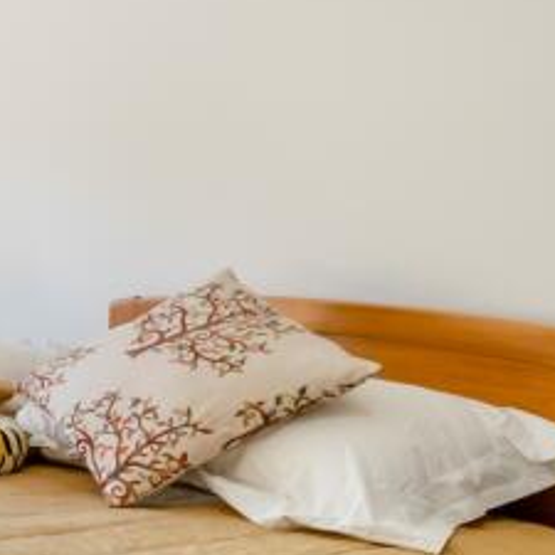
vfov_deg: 29.5
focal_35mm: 58
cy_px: 234
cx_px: -483
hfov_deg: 19.9
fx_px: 1052
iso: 320
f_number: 7.1
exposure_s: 1/50
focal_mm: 15
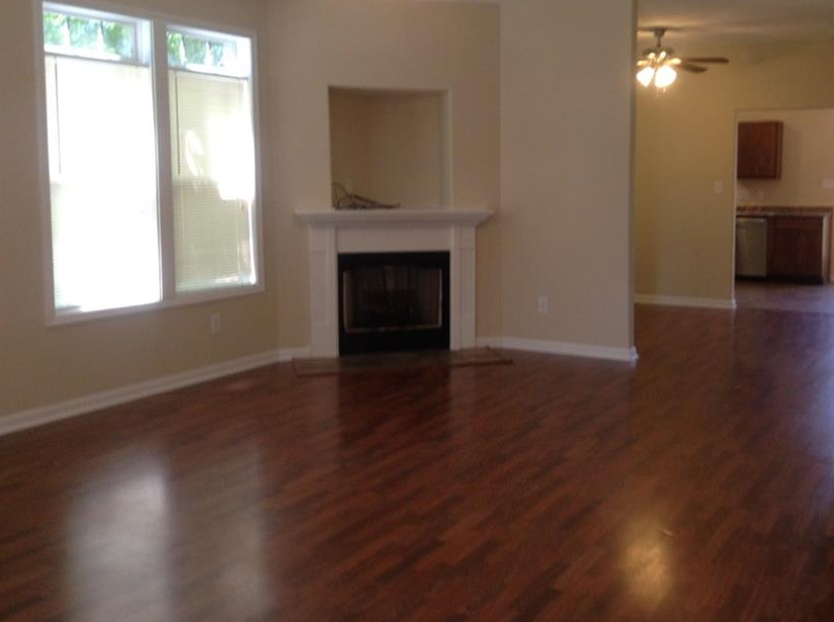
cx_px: 512
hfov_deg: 45.5
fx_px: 986
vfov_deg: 34.9
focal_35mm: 41
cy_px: 252
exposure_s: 1/25
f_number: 2.4
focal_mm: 3.3
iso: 50
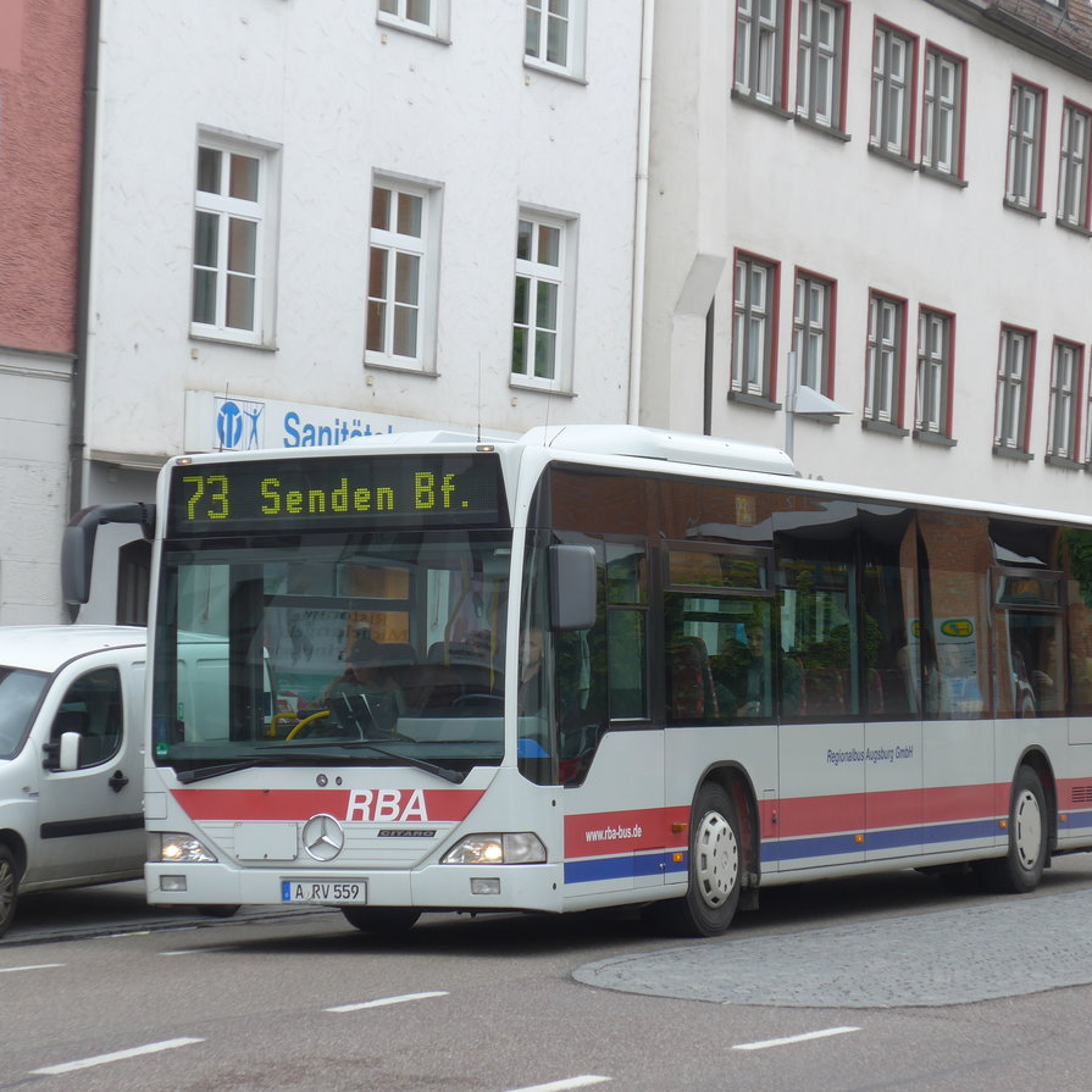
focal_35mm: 115
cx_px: 547
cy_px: 545
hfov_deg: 15.2
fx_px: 4104
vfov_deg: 15.2
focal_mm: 19.2
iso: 80
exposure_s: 1/125
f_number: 4.7
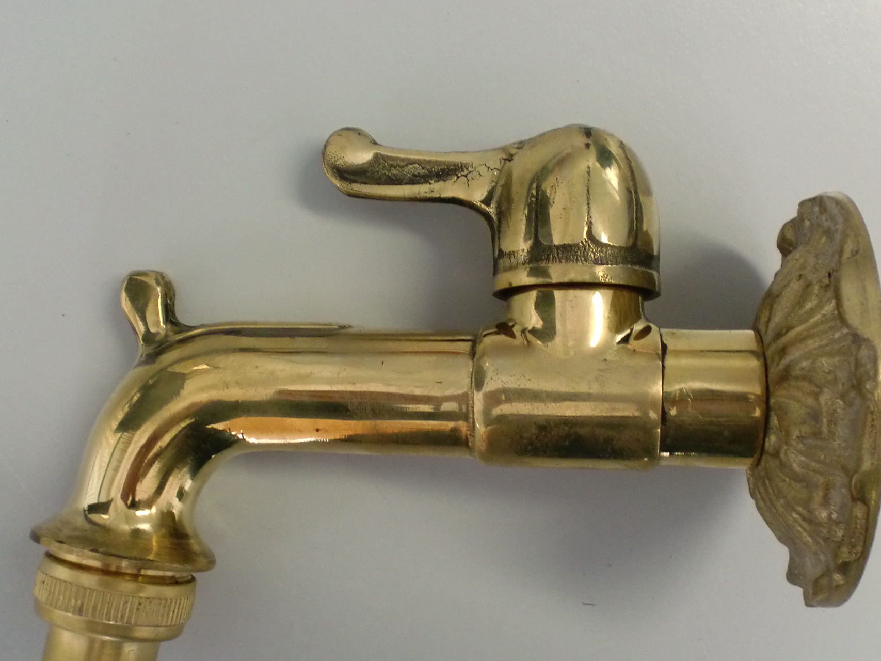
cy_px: 377
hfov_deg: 44.8
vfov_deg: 34.3
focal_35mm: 42
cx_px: 467
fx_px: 1069
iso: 250
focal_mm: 6.3
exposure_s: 1/60
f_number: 3.1
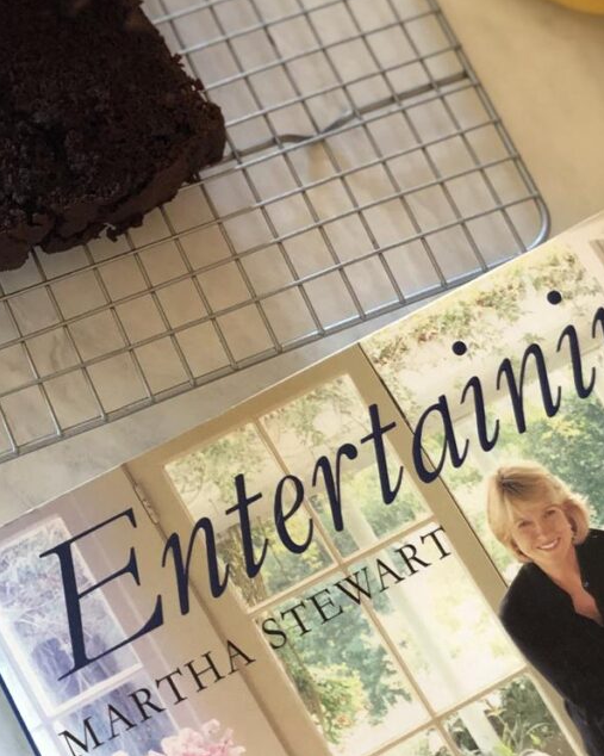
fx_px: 1833
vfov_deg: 22.9
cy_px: 148
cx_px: 151
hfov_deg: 18.6
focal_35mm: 82
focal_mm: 6
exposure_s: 1/9
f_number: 2.4
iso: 160
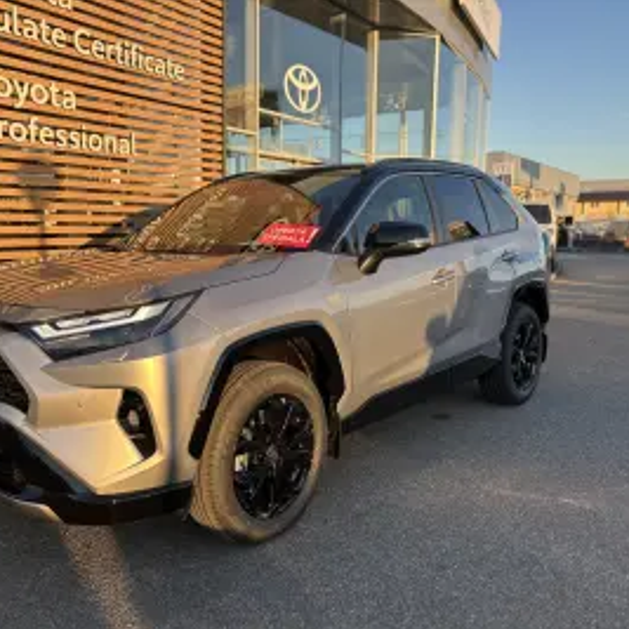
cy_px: 316
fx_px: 637
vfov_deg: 52.5
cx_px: 238
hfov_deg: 52.0
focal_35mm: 31
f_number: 1.6
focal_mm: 5.96
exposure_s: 1/851
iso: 50
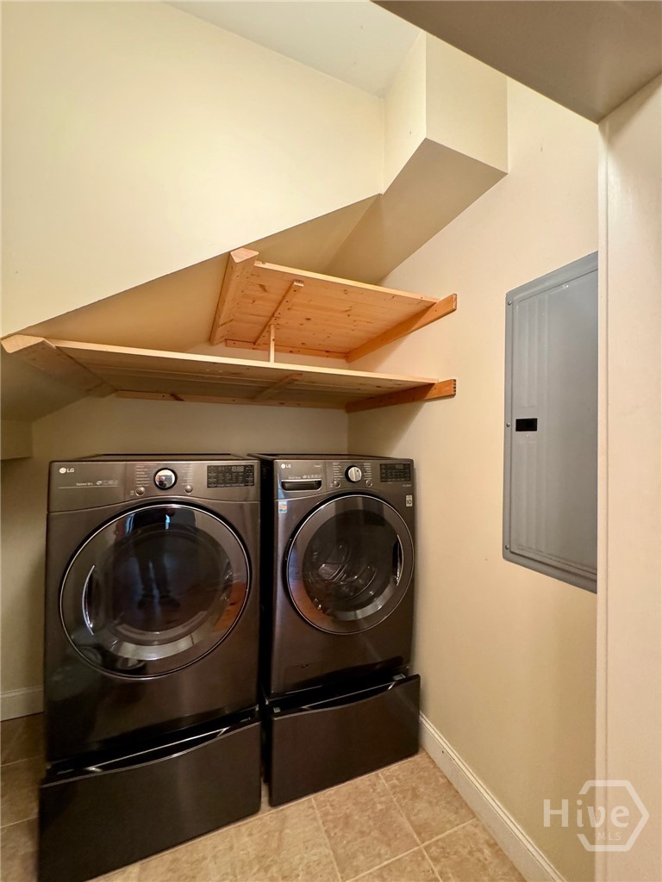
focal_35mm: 14
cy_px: 441
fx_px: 357
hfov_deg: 85.7
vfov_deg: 102.1
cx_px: 331
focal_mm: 2.22
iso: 800
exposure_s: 1/60
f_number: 2.2
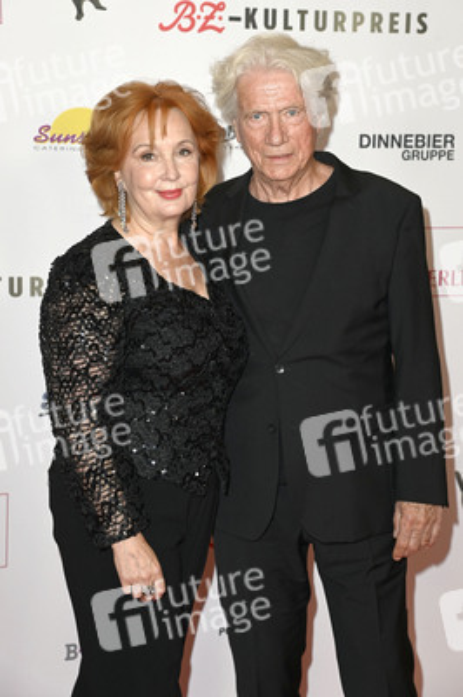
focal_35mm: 70
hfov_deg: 19.4
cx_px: 232
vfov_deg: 28.9
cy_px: 348
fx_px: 1353
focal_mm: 70
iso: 640
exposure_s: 1/250
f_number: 5.6
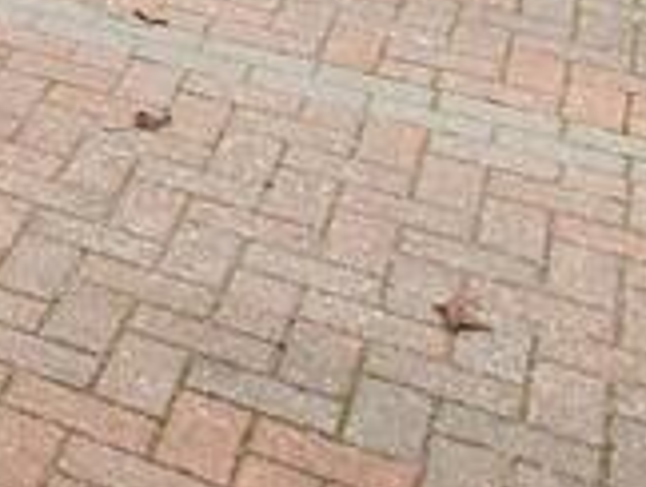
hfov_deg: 14.8
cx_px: -849
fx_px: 1701
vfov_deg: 11.9
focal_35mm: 91
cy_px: -808
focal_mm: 10
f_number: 5.6
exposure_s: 1/125
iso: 100
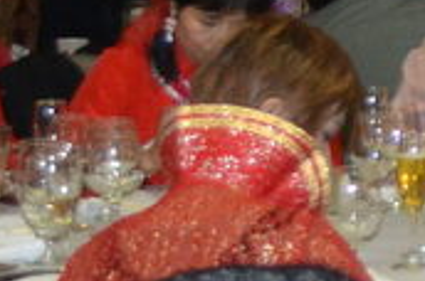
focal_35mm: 246
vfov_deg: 5.5
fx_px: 2899
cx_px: 1218
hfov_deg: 7.5
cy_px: -223
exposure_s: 1/60
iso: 1100
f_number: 4
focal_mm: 22
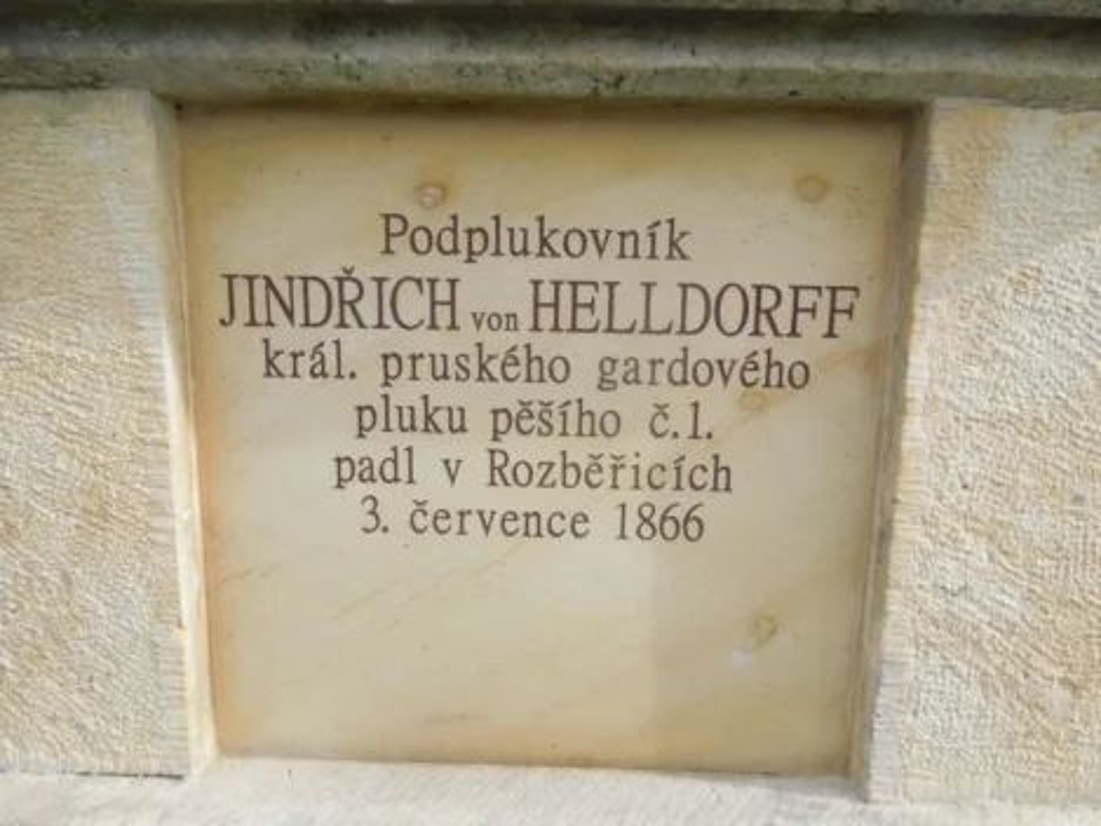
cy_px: 413
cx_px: 550
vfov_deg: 54.9
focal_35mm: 25
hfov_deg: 69.4
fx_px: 795
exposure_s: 1/400
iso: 400
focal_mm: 4.5
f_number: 6.6
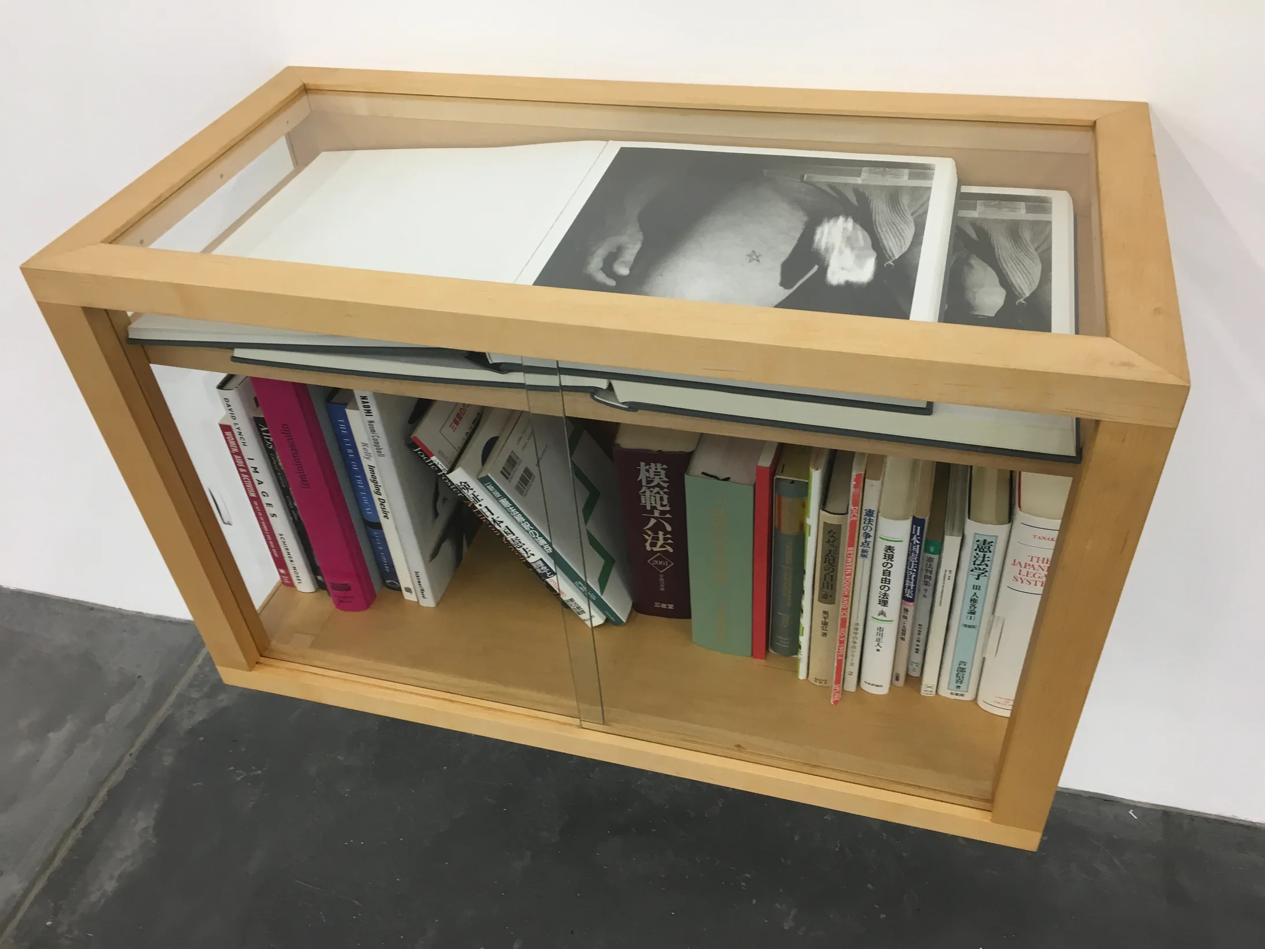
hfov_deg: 61.7
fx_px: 1060
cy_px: 474
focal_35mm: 29
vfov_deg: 48.2
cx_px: 632
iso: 64
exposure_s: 1/33
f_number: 2.2
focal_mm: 4.15
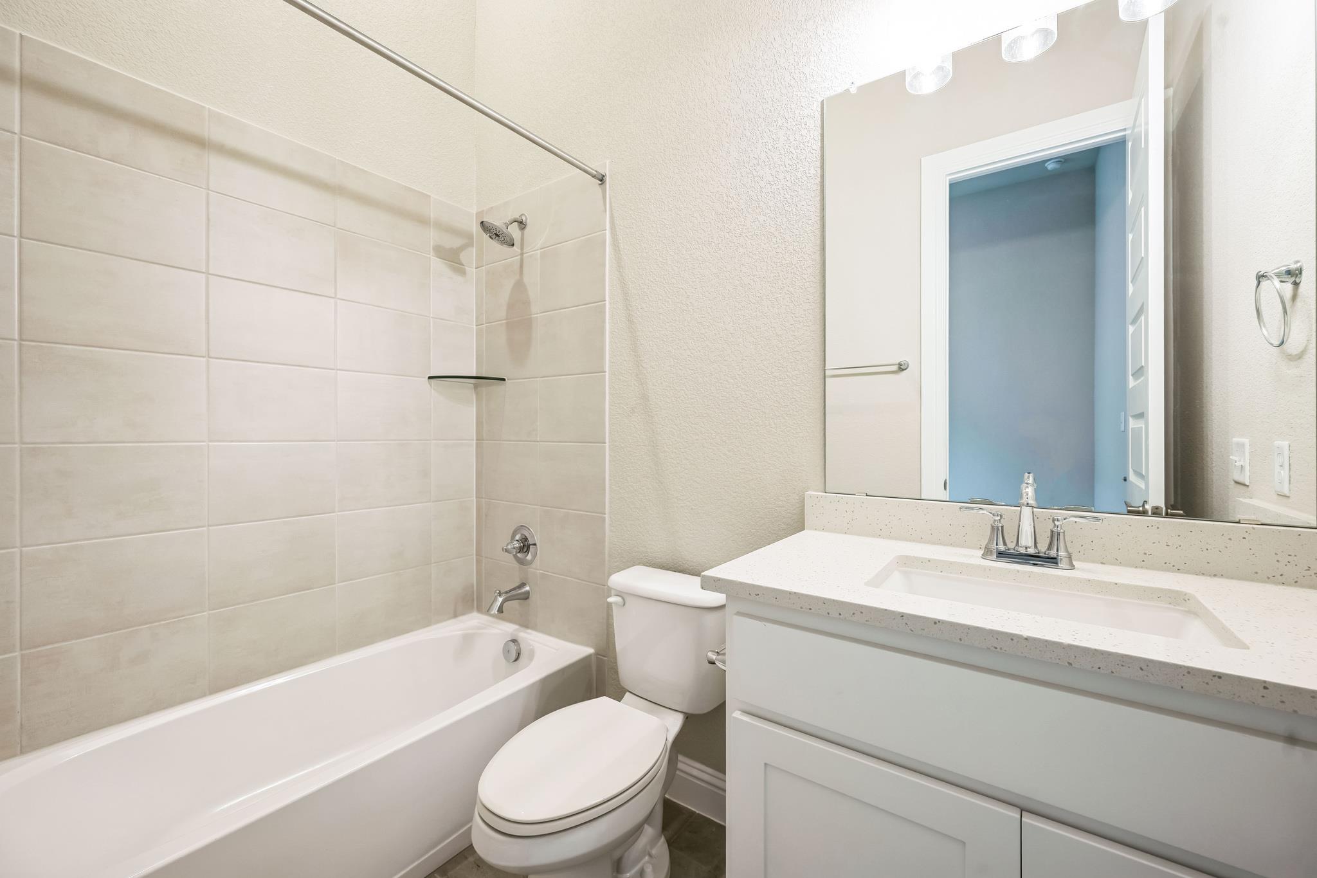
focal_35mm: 14
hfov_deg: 104.3
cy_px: 439
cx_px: 658
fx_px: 512
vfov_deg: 81.2
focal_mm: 14
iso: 100
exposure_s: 1/5
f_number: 8
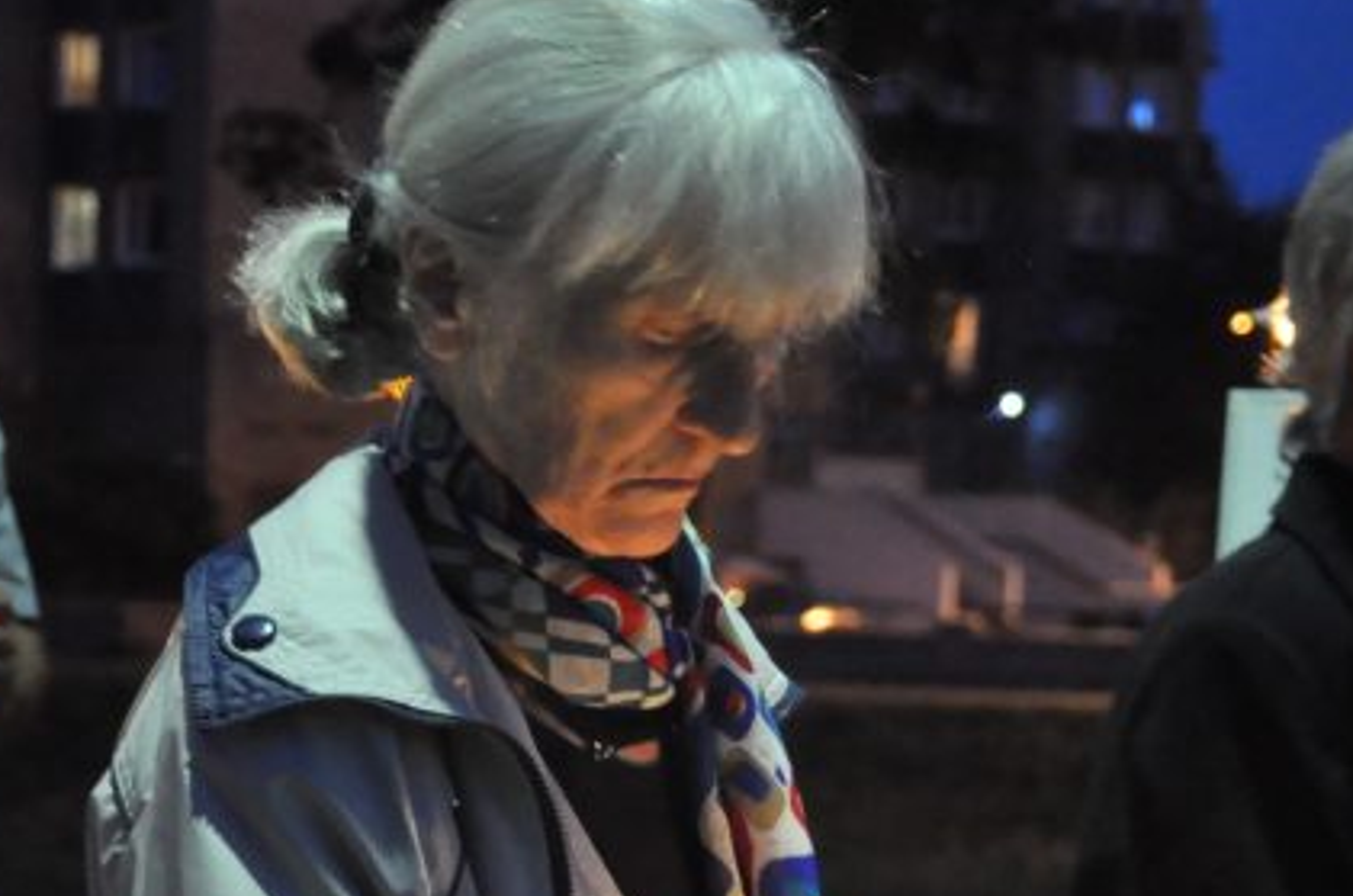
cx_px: 723
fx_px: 5477
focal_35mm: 146
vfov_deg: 9.3
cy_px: 902
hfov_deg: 14.1
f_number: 4.5
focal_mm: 40
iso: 2000
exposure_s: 1/13
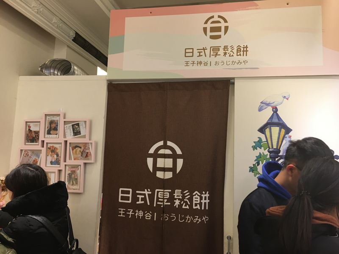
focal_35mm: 29
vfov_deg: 48.2
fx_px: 284
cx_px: 170
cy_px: 127
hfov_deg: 61.7
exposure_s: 1/15
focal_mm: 4.15
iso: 32
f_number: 2.2
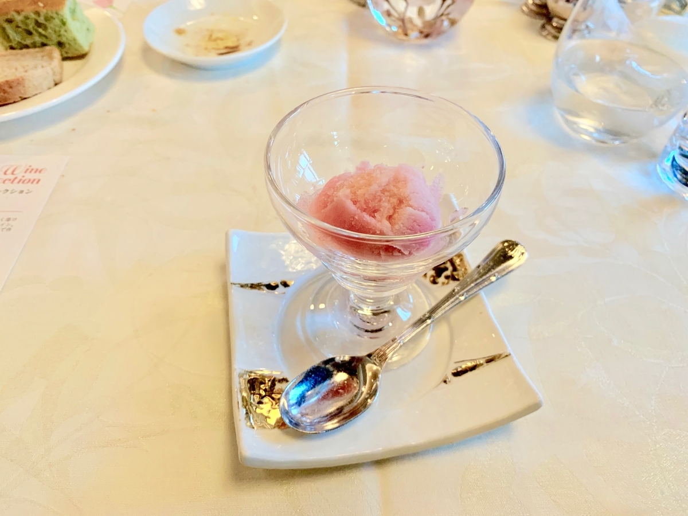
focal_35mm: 26
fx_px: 517
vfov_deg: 53.1
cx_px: 344
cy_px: 258
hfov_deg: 67.3
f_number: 1.8
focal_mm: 4.25
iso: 400
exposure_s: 1/60
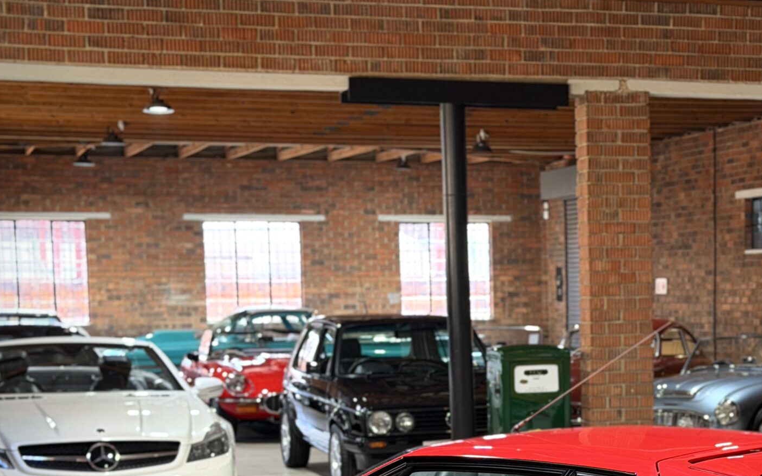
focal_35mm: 93
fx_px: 1931
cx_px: 587
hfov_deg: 22.1
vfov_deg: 13.8
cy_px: 501
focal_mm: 6.76
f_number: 1.78
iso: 200
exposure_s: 1/33
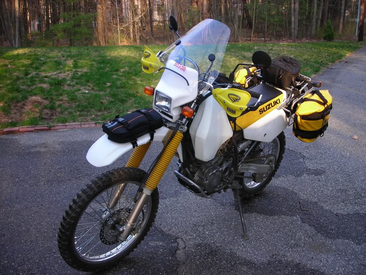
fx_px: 402
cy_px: 138
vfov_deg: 37.7
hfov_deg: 49.0
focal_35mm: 38
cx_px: 183
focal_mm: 6.3
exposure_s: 1/46
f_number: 3.2
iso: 50
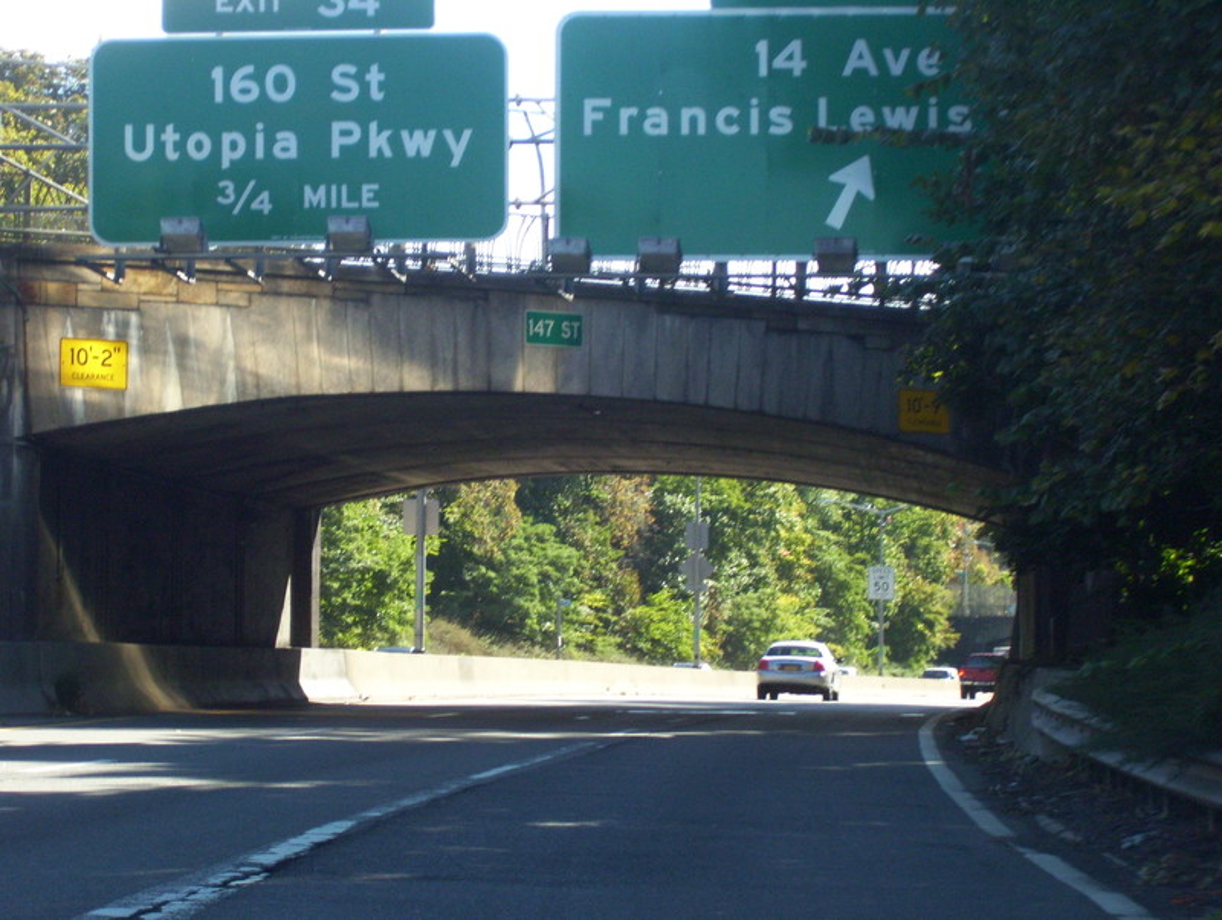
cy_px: 460
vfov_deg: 13.7
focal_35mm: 108
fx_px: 3817
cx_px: 611
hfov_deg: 18.2
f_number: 4.6
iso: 250
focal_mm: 18
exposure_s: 1/250
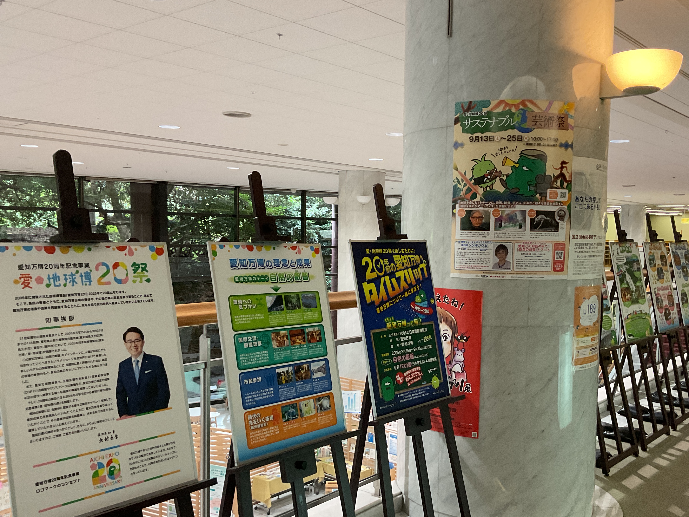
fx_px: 697
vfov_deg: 40.6
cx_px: 408
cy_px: 290
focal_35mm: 35
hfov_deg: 52.3
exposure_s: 1/60
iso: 160
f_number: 1.8
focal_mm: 3
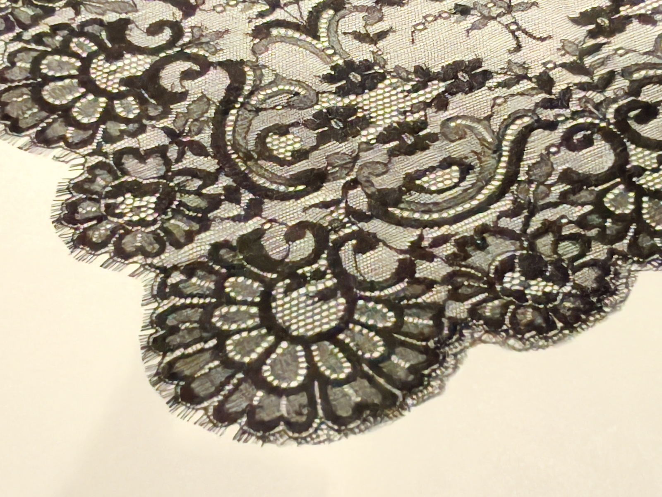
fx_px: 880
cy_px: 248
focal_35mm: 46
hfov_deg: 41.2
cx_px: 331
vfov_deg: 31.5
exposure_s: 1/1250
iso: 2500
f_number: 2.2
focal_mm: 1.91
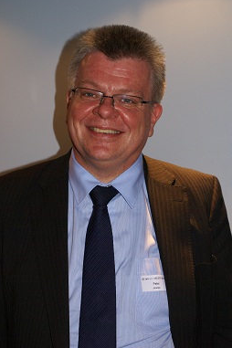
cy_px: 174
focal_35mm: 54
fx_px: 517
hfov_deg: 25.3
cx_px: 117
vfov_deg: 37.2
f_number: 5.6
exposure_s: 1/60
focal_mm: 35
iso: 400
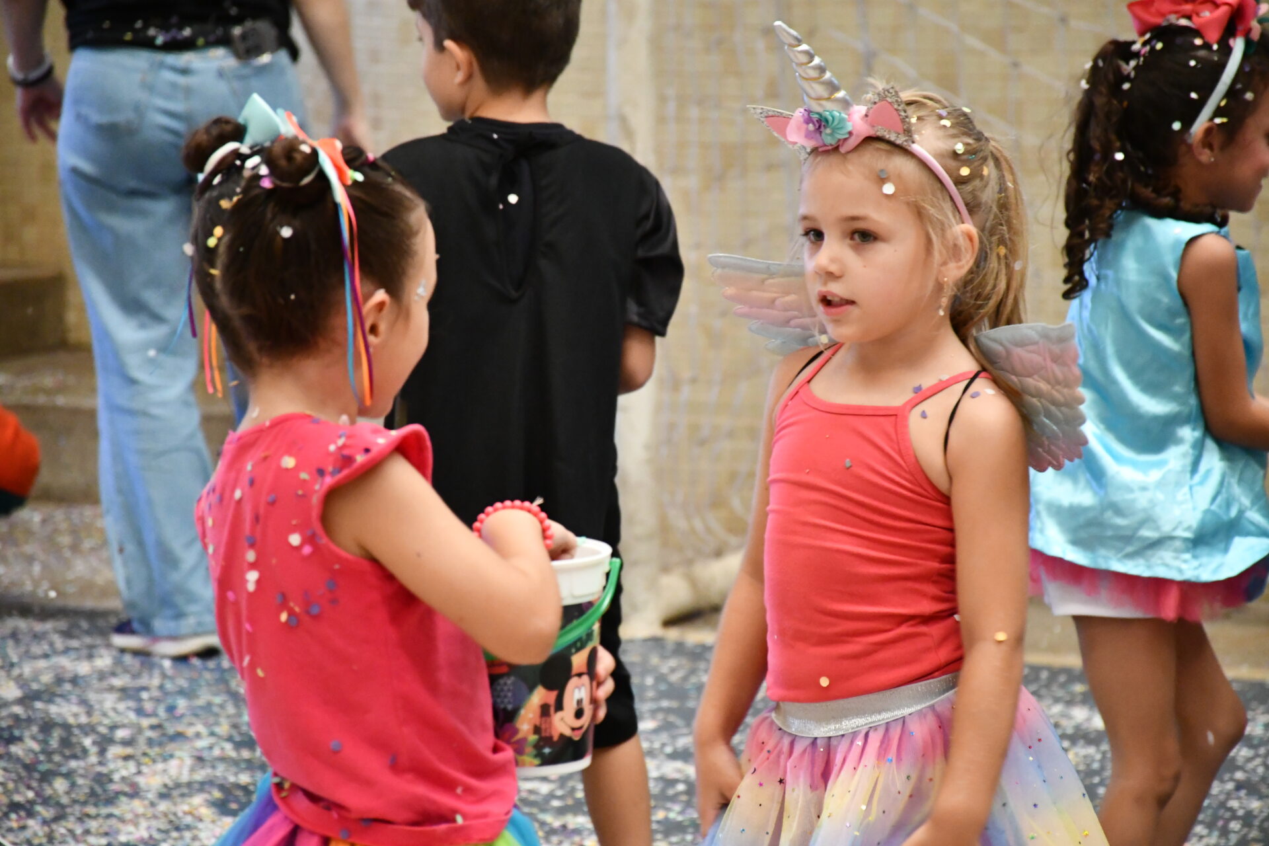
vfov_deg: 7.0
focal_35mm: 195
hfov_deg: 10.5
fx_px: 6873
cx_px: 634
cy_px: 423
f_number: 5.6
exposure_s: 1/125
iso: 5600
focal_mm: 130
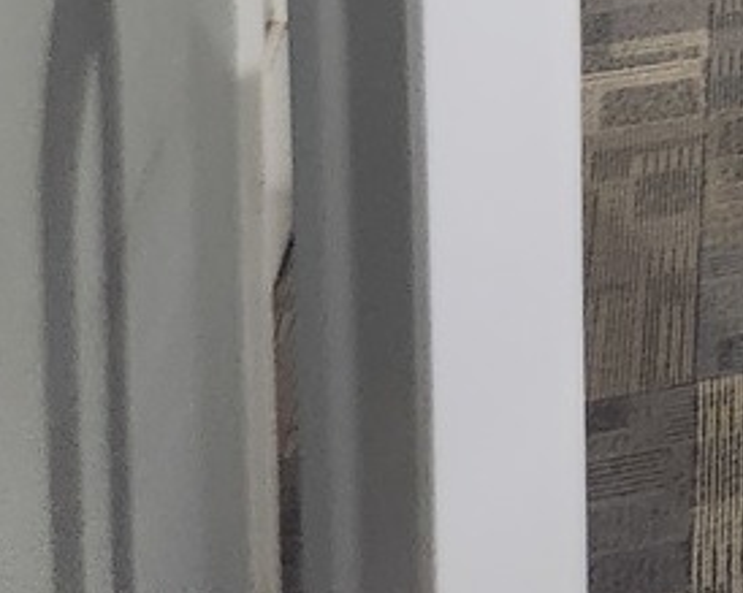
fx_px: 2594
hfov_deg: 12.0
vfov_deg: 10.9
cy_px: -861
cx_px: 1947
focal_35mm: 118
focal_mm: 5.4
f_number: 1.8
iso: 500
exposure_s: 1/60
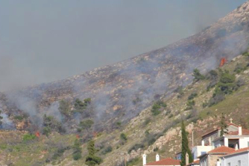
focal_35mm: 665
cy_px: 102
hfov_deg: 3.1
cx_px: 24
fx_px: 4596
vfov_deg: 2.1
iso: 360
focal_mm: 185
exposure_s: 1/2000
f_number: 6
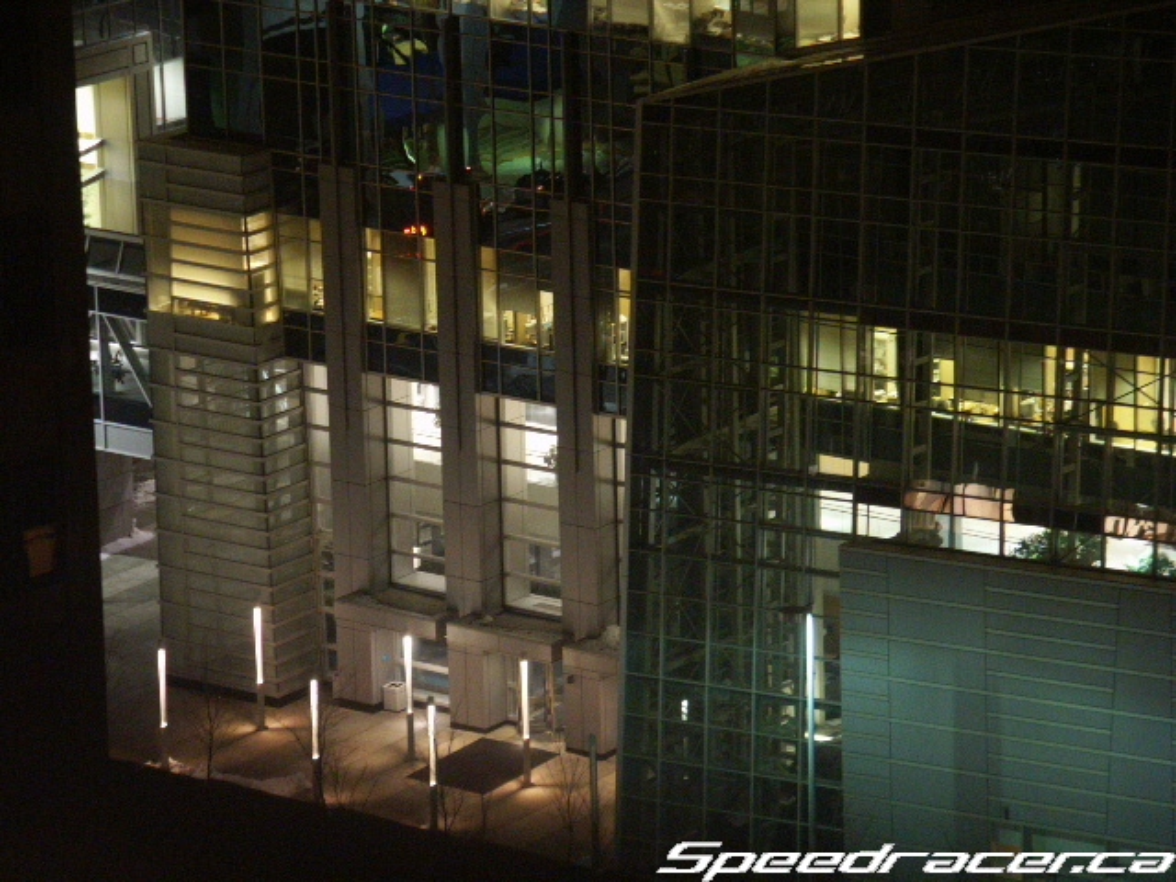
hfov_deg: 10.5
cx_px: 588
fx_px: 6387
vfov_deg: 7.9
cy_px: 441
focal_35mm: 188
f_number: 3.5
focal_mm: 47.65
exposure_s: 1
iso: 200
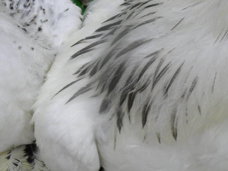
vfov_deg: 18.2
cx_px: 119
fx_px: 534
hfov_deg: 24.1
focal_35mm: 81
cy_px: 77
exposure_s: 1/20
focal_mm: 5.3
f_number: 3.4
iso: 200
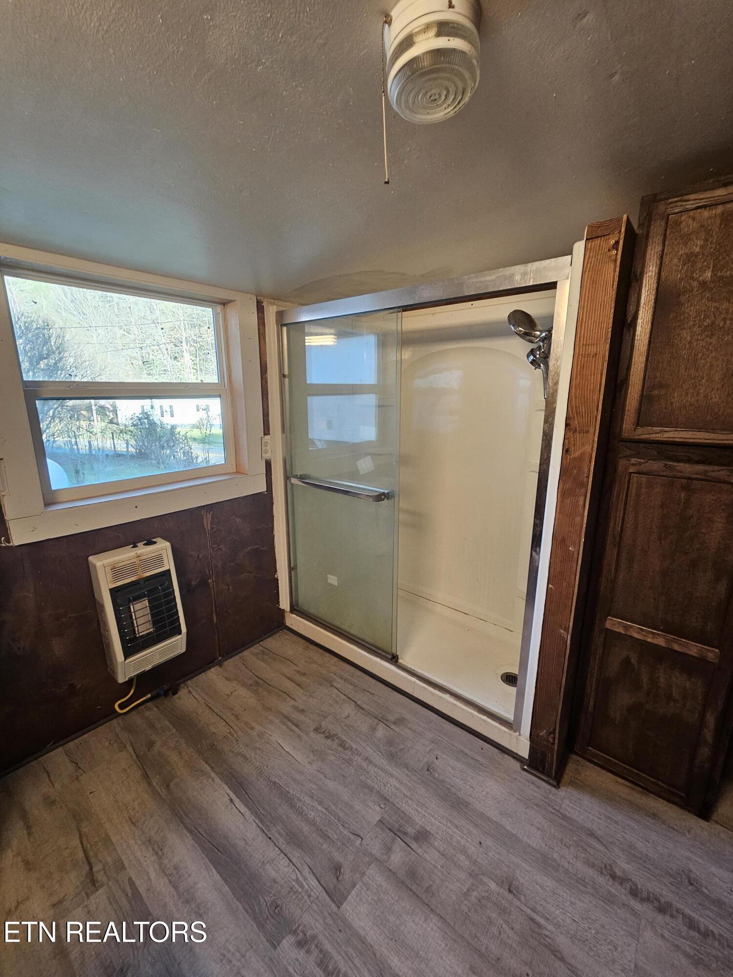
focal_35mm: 13
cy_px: 488
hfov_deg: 89.9
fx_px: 367
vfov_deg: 106.2
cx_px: 366
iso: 200
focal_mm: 2.2
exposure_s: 1/60
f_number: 2.2
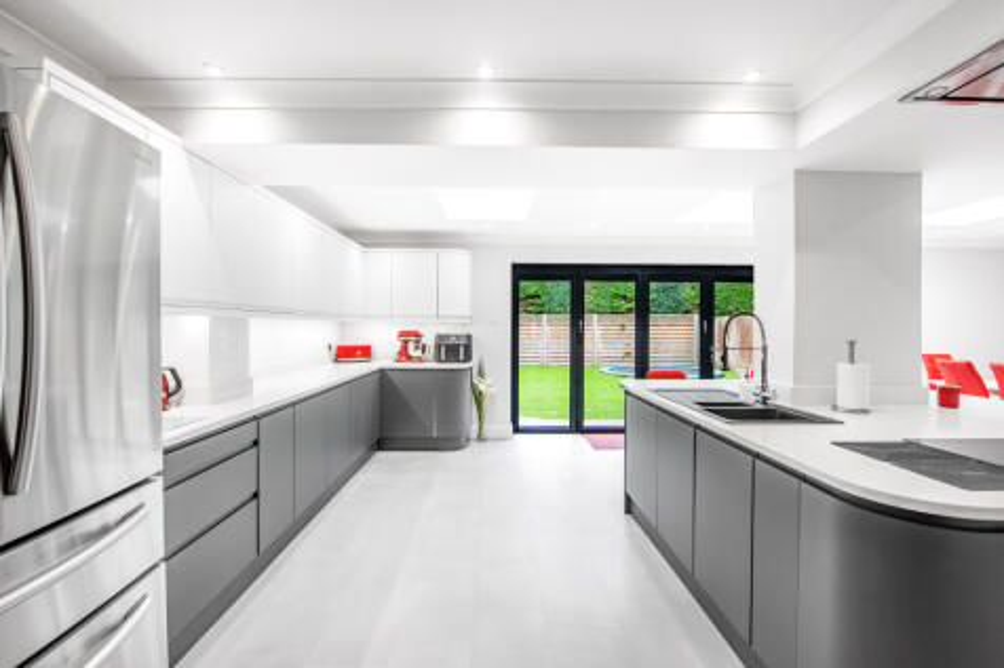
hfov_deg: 96.8
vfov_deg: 73.7
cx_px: 502
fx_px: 446
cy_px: 334
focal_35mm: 16
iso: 125
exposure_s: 1/25
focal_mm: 16
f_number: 8
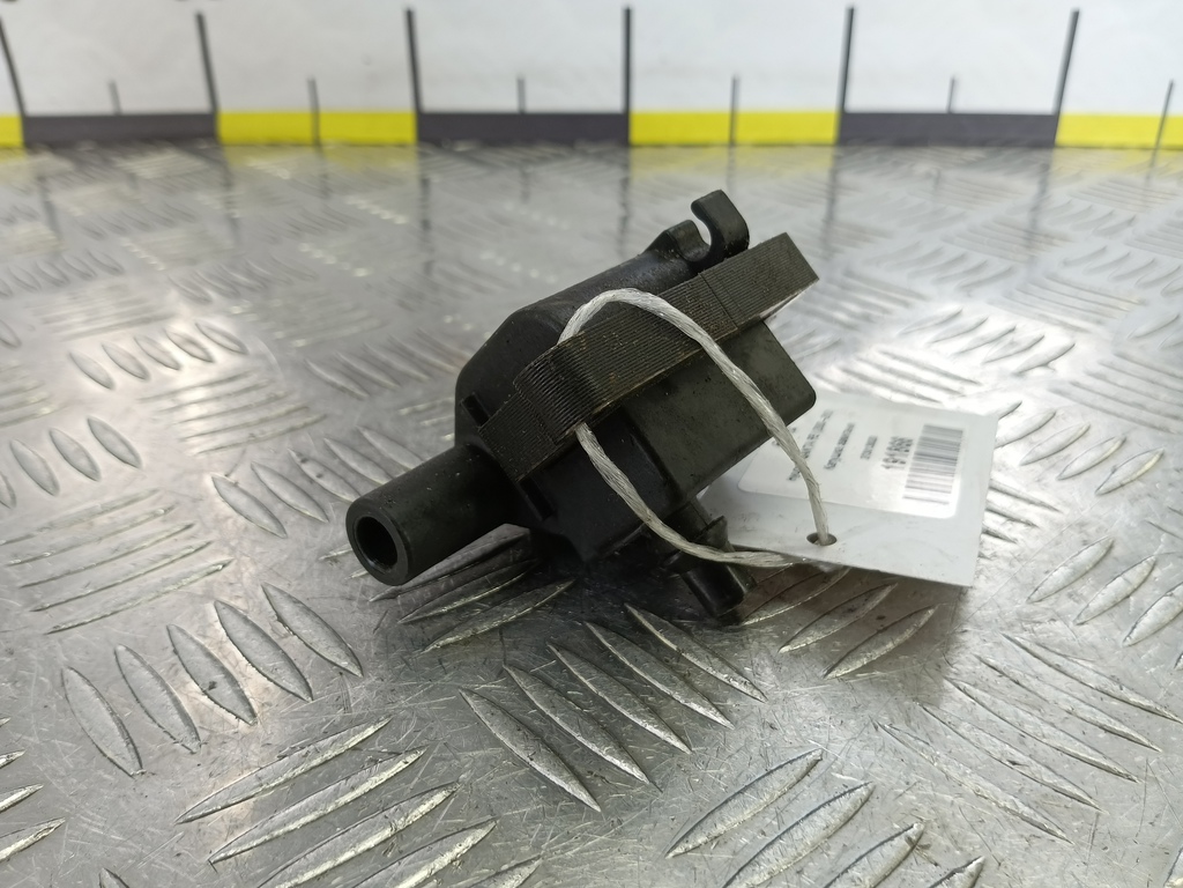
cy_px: 444
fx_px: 786
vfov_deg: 58.9
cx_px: 592
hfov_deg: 73.9
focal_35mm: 23
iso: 88
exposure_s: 1/50
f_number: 1.6
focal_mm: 4.11
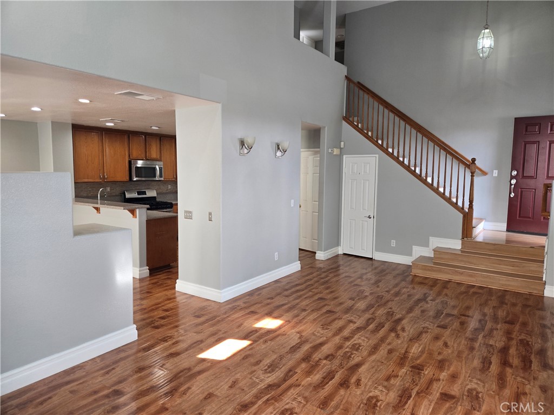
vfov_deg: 58.9
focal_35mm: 23
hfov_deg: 73.9
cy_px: 208
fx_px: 368
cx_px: 277
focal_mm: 5.4
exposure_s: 1/120
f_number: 1.8
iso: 100
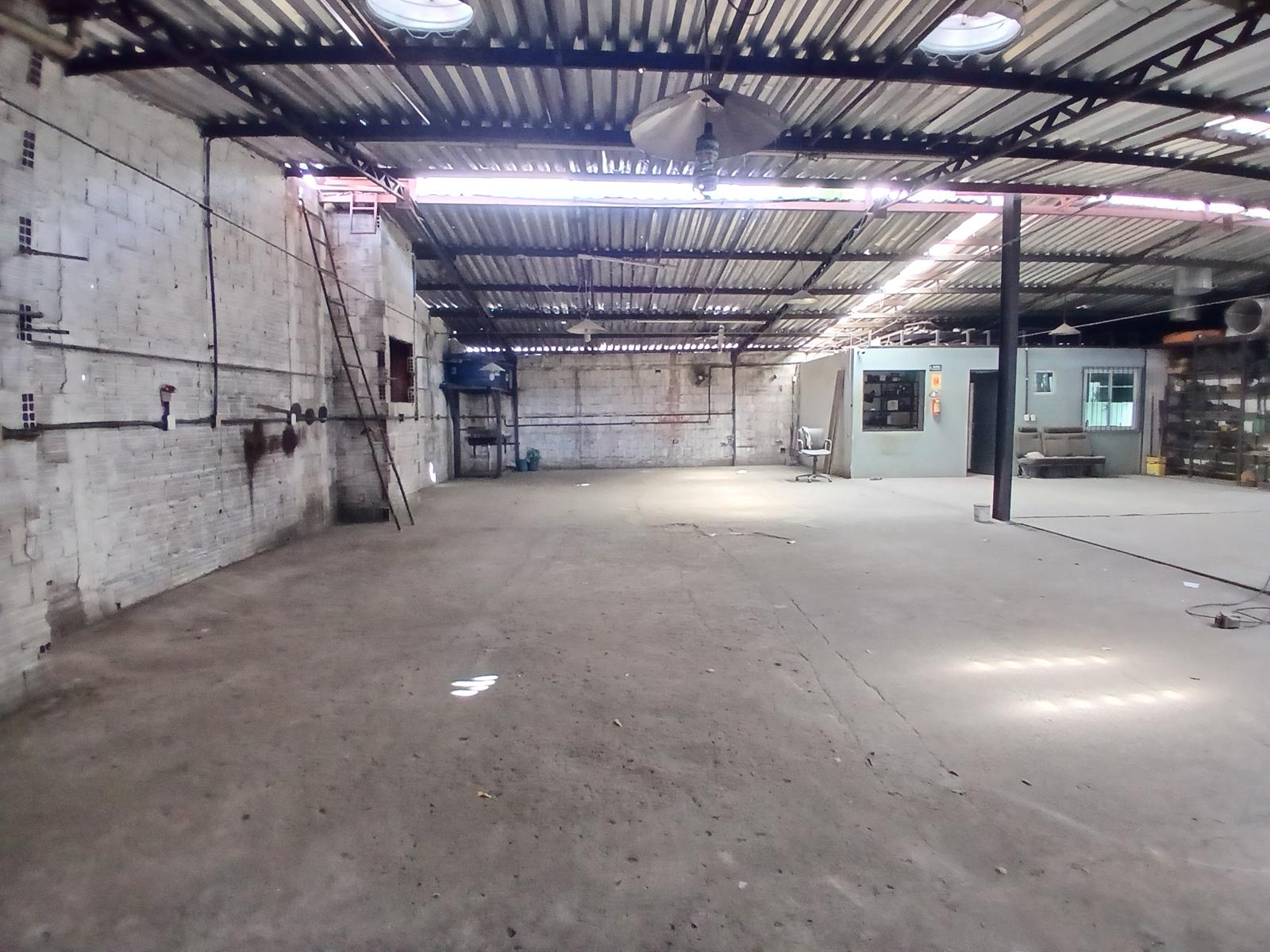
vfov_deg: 74.7
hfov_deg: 91.0
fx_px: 624
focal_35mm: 17
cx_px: 635
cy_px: 476
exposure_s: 1/30
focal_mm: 1.4
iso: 250
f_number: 2.2
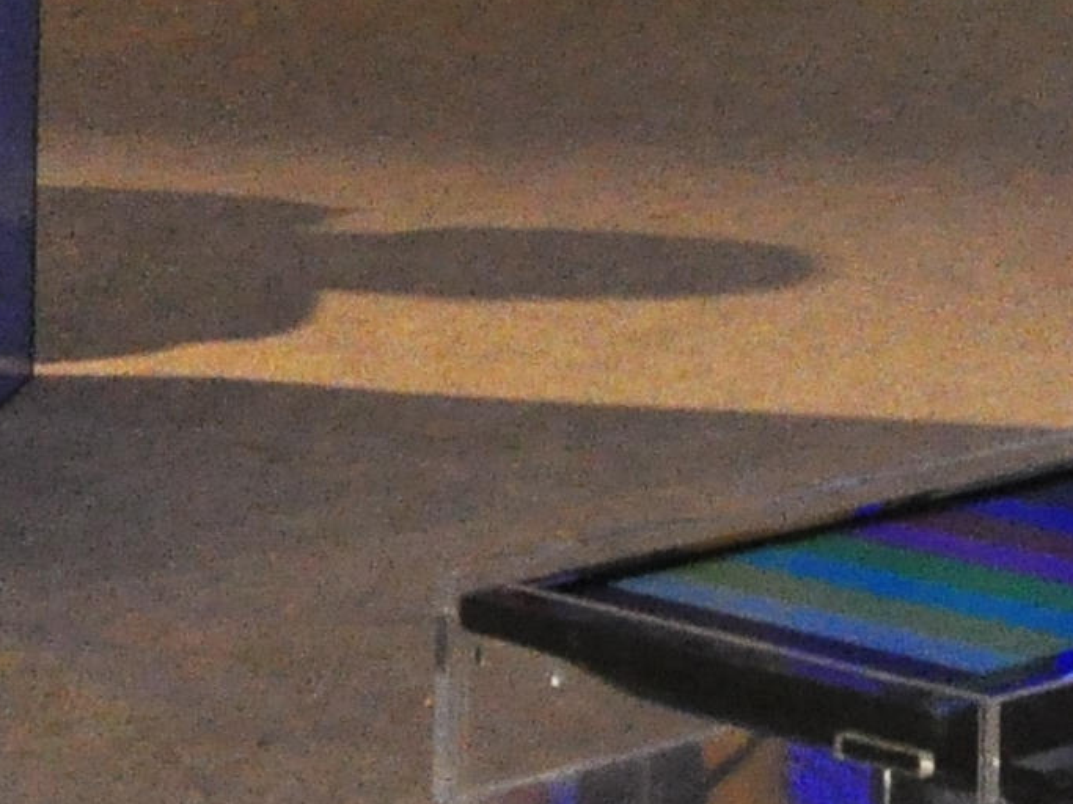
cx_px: 628
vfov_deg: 7.0
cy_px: -1151
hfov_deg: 9.9
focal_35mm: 199
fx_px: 6167
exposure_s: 1/30
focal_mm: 22
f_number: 9
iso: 2000
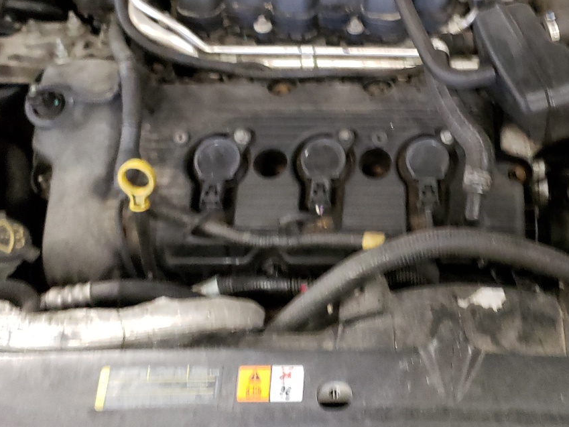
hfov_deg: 38.1
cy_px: 83
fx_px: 806
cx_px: 415
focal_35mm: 49
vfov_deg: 29.0
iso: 514
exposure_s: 1/24
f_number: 1.5
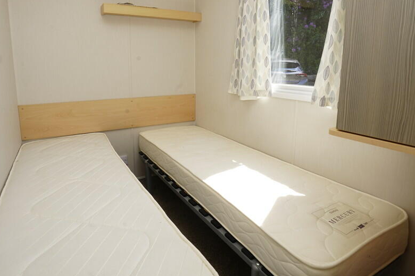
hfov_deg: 81.0
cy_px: 103
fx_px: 242
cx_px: 188
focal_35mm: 21
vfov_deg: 58.7
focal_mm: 16
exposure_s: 1/60
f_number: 11
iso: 250
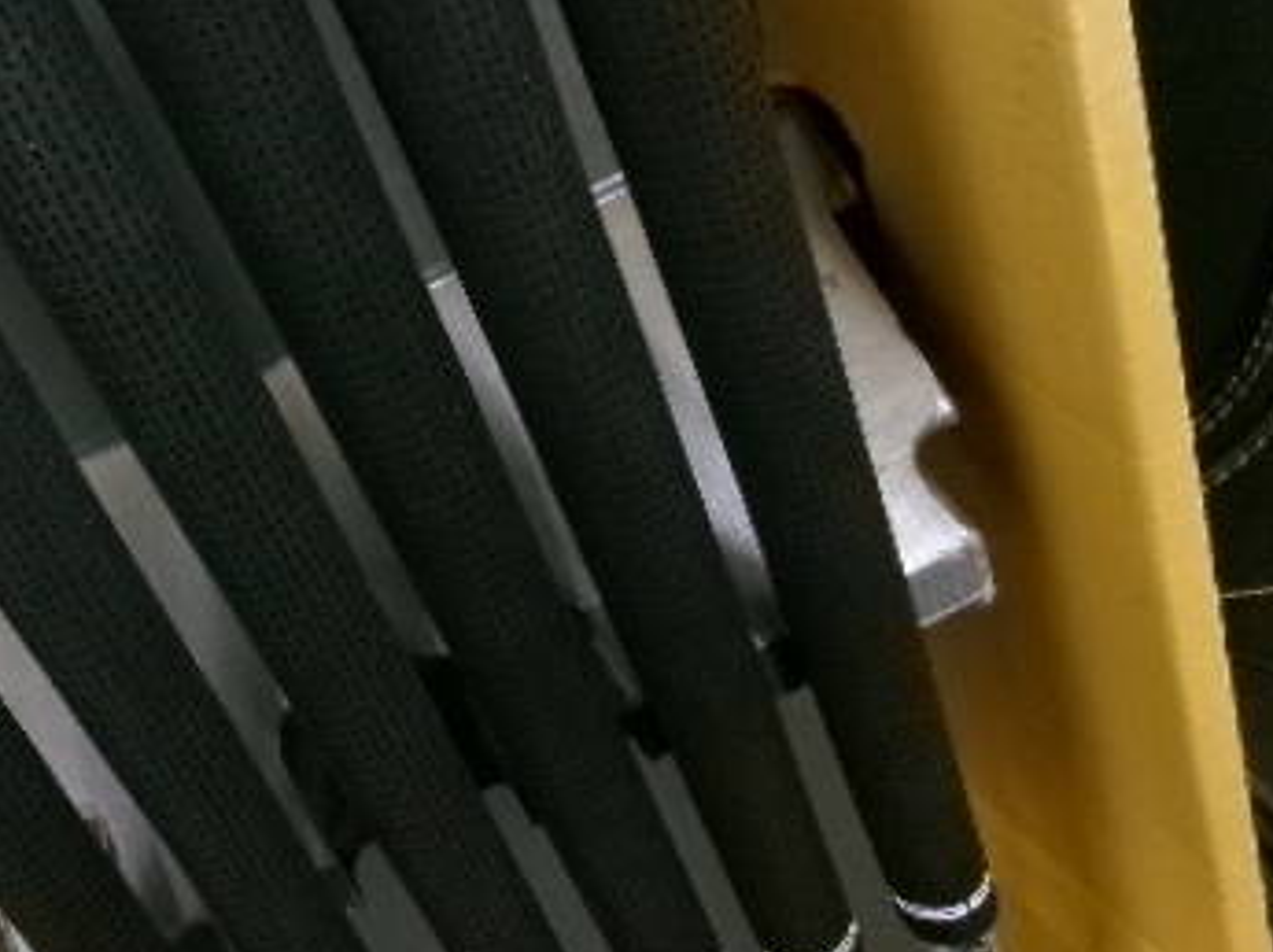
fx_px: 1910
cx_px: 111
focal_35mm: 52
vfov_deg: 27.9
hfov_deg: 34.6
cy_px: 376
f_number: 3.9
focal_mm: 5.1
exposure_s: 1/34
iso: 800
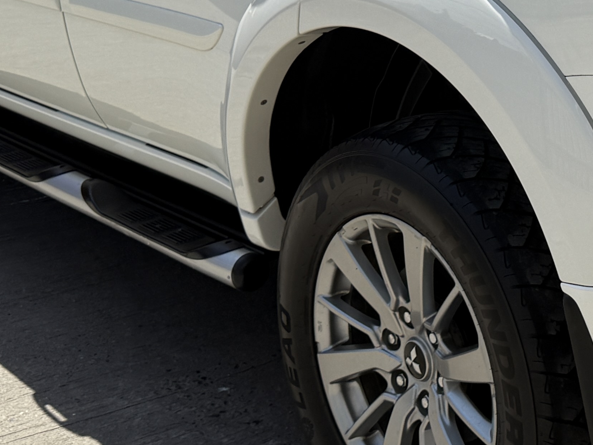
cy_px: -24
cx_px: 622
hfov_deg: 22.5
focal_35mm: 83
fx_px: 1422
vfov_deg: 17.3
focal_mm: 6.76
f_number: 1.78
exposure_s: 1/4673
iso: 80
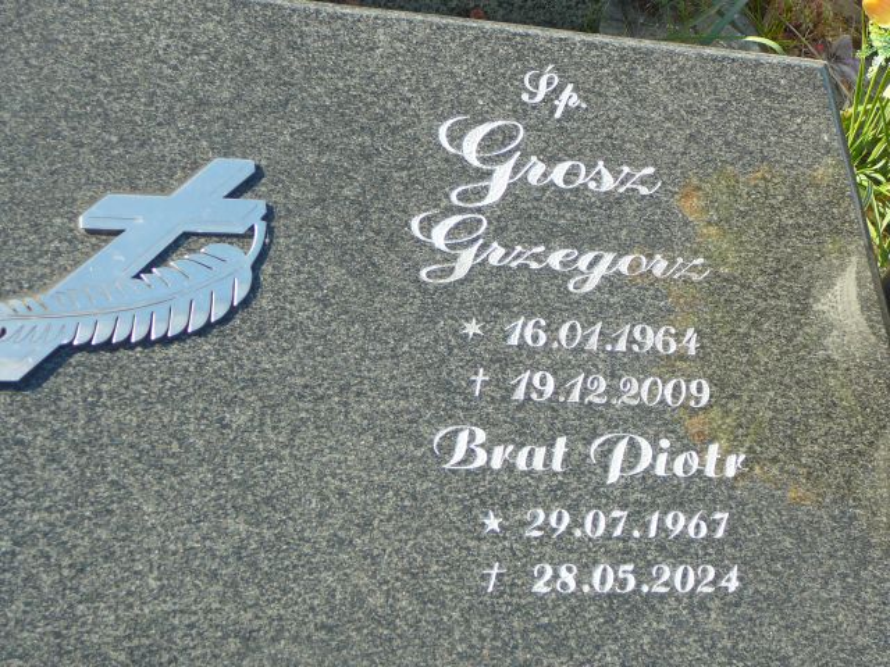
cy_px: 334
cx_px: 445
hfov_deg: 29.8
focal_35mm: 65
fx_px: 1671
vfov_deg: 22.6
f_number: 3.6
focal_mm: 9.7
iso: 80
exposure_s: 1/200
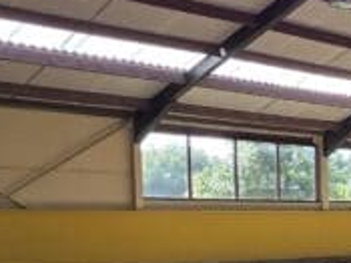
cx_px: 620
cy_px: 291
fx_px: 770
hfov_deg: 19.6
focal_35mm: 76
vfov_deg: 18.6
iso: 100
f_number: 1.9
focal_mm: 2.2
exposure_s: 1/719
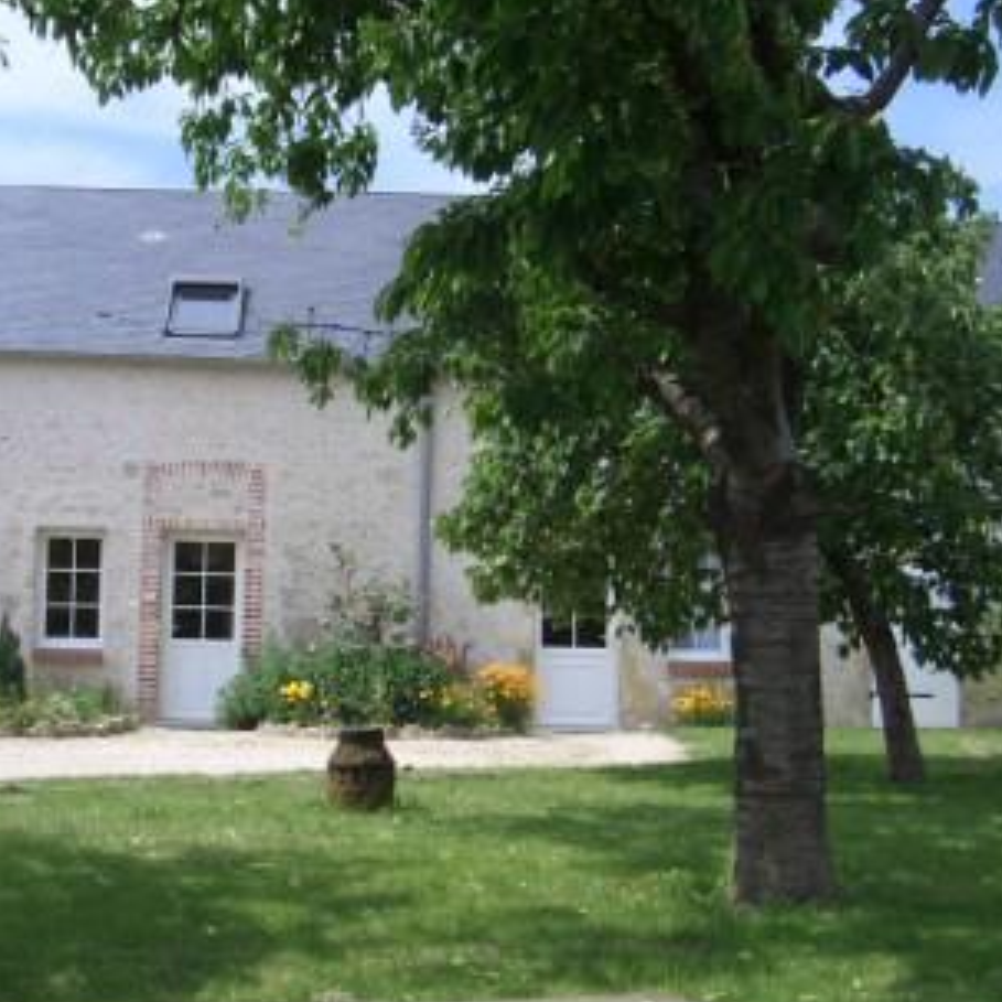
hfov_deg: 33.4
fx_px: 1670
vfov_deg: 33.4
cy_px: 542
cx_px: 446
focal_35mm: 51
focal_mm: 8
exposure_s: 1/320
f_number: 4.8
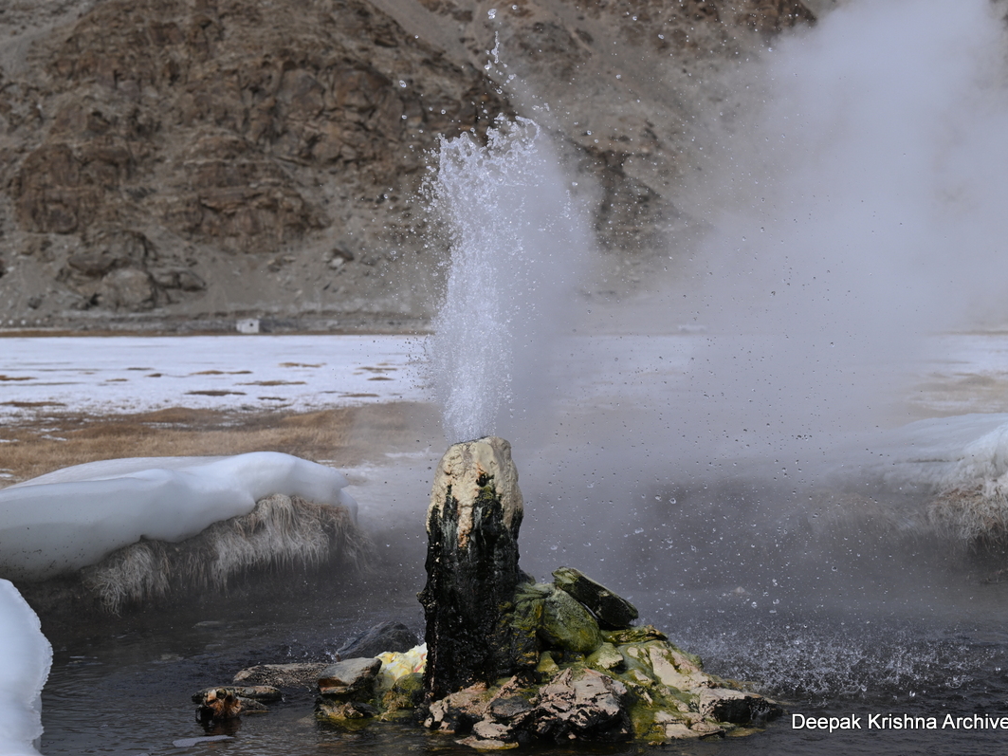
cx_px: 468
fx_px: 2213
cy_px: 378
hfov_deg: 25.7
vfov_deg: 19.4
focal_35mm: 76
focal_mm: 70
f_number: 7.1
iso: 500
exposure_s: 1/2500
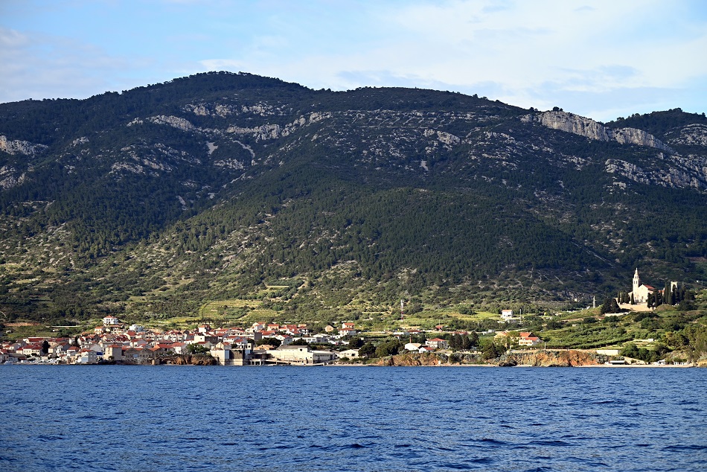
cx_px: 354
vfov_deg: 13.7
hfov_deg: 20.4
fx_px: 1964
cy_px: 236
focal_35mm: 100
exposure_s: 1/500
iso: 200
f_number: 5.6
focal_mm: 100
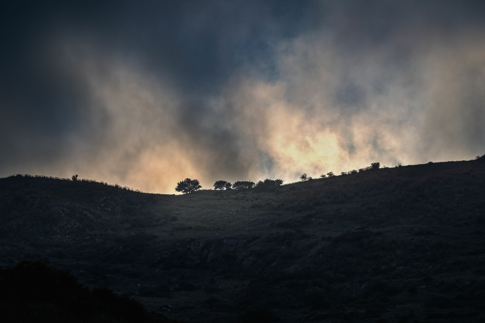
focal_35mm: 162
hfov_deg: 12.7
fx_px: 2182
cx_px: 242
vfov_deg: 8.5
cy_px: 162
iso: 400
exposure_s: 1/4000
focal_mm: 107.5
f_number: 3.5
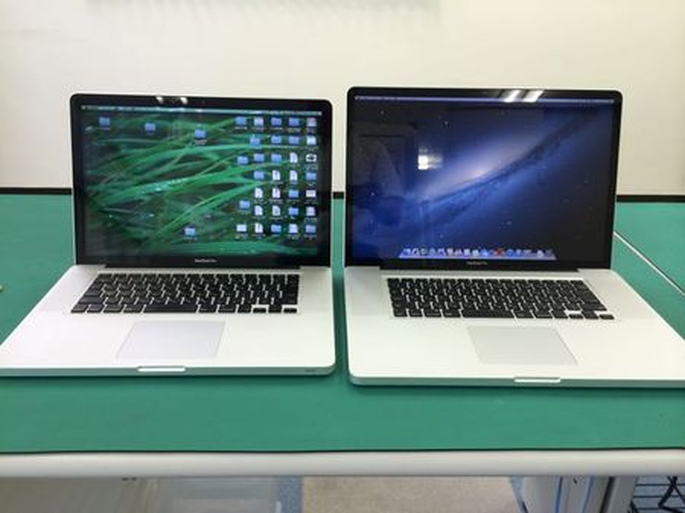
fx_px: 593
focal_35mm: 30
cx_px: 342
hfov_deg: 60.0
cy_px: 256
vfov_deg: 46.8
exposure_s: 1/33
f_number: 2.2
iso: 40
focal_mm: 4.12
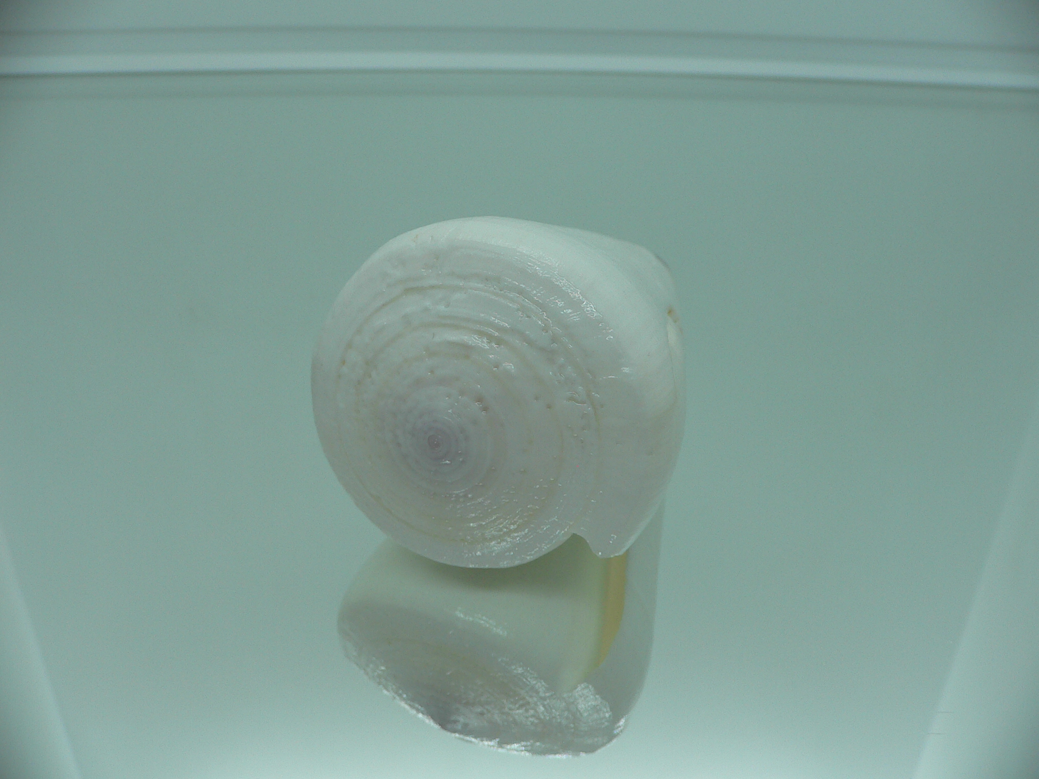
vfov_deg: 40.7
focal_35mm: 35
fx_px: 1051
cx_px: 520
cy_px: 390
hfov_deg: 52.6
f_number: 2.8
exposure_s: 1/80
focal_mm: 4.6
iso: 80
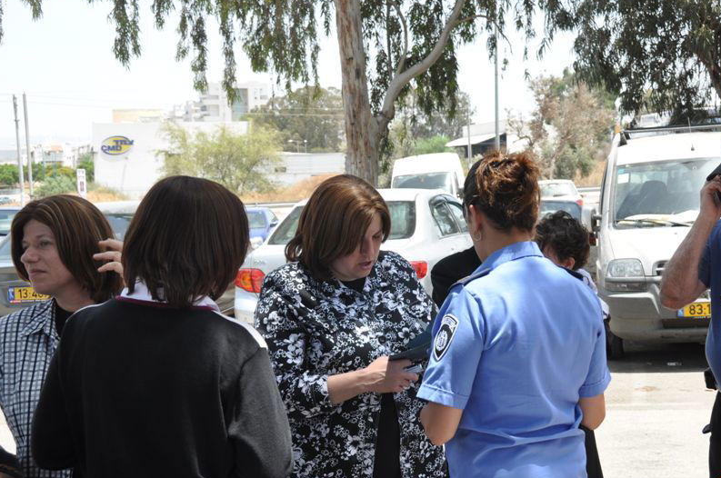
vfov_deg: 21.8
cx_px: 429
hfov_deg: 32.3
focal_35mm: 62
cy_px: 282
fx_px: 1240
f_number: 8
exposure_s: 1/250
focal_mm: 32
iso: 200
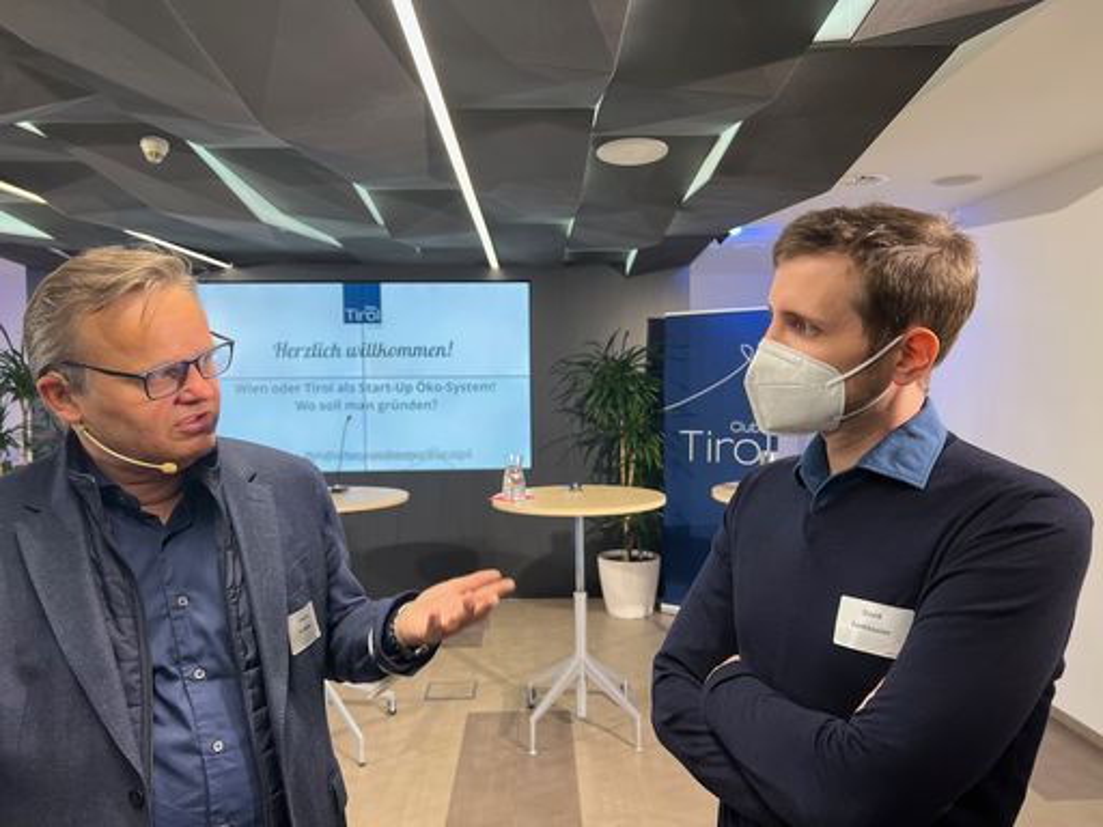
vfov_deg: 53.1
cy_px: 414
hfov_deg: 67.3
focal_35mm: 26
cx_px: 552
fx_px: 828
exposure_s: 1/100
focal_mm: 5.7
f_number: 1.5
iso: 64
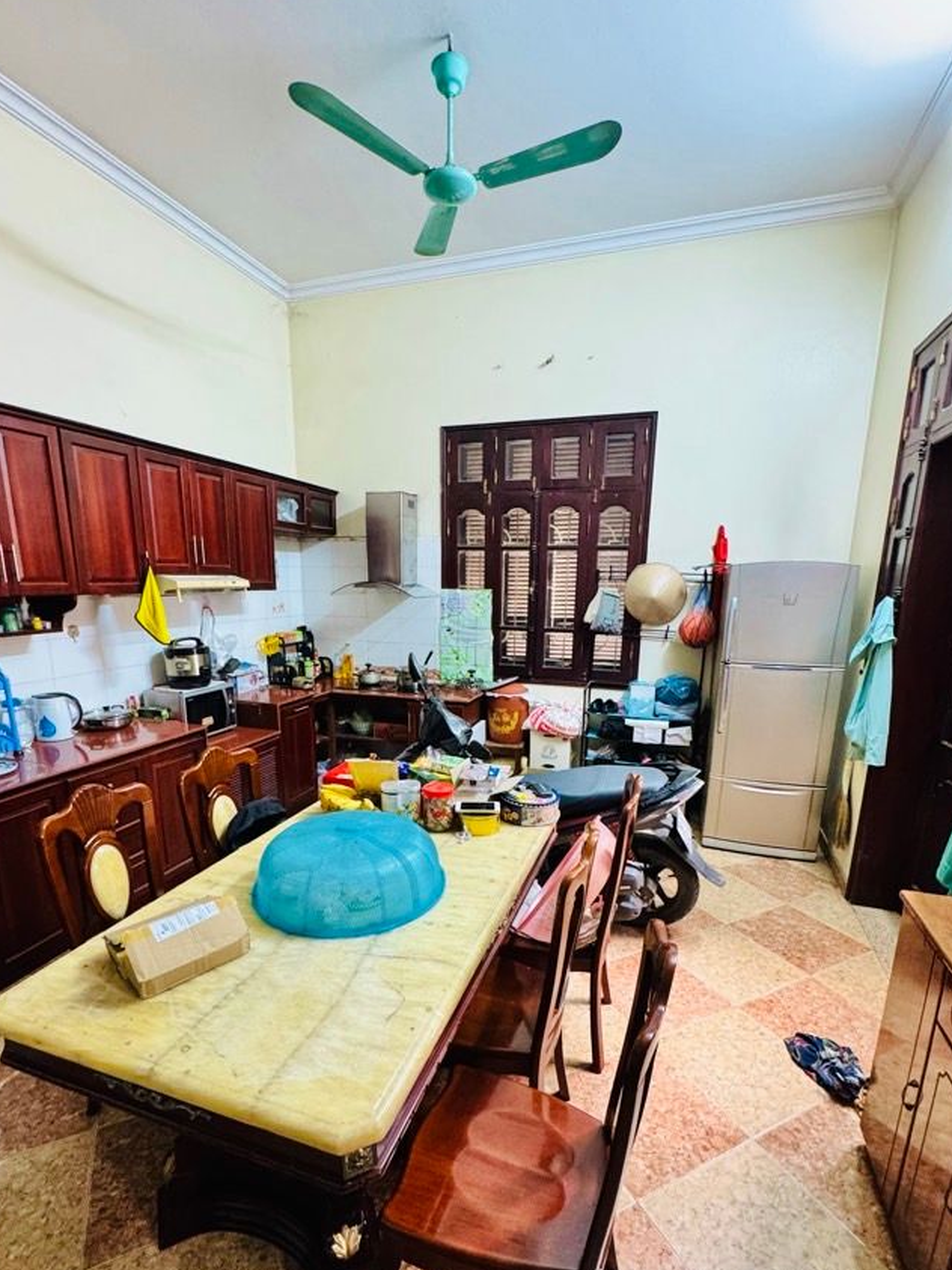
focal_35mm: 17
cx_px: 465
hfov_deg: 74.7
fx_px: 624
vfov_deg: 90.4
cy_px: 726
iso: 500
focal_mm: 2.22
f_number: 2.2
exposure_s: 1/50
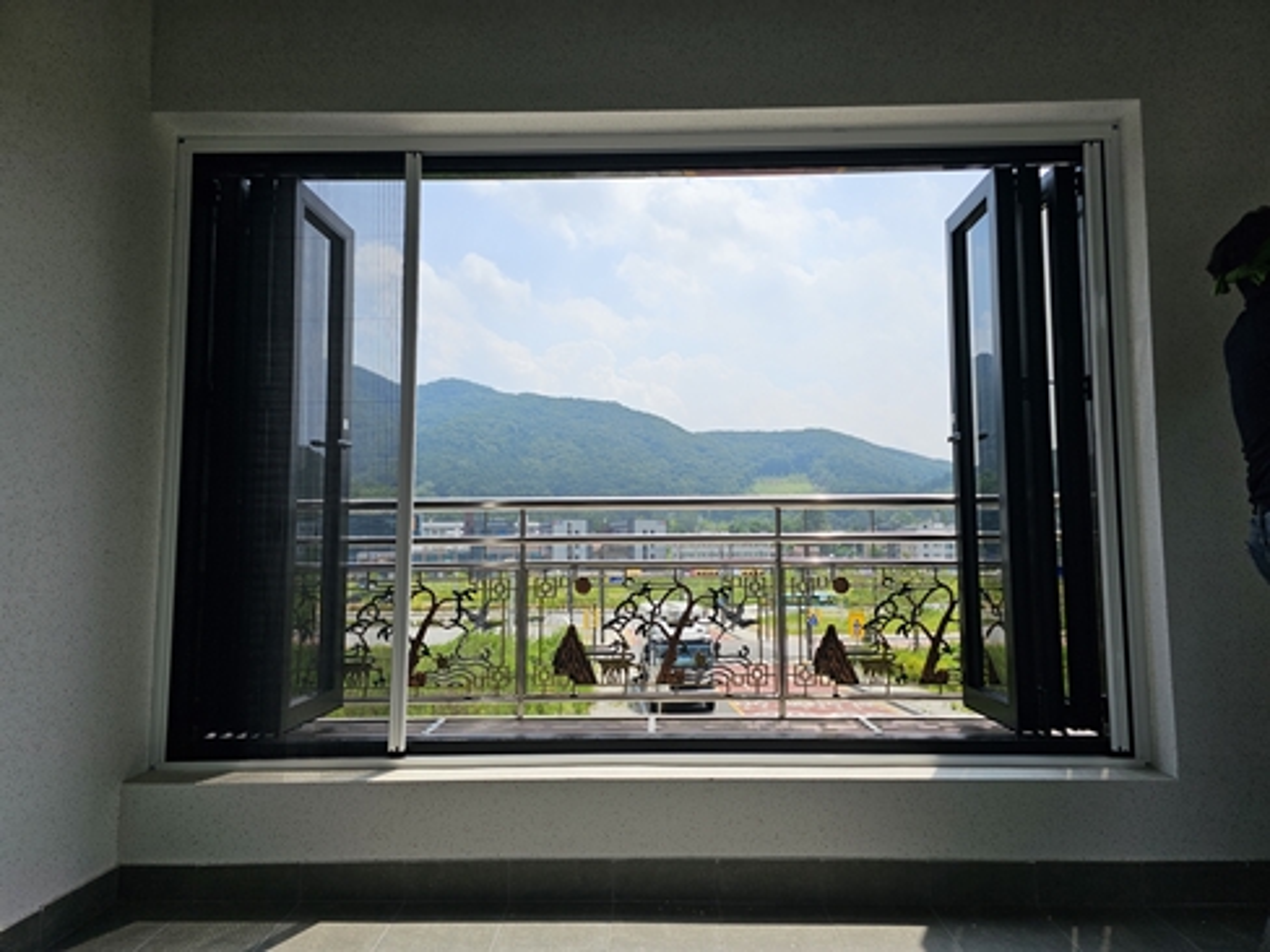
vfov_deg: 58.9
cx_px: 635
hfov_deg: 73.9
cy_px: 476
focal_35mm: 23
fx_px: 844
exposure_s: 1/917
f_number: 1.7
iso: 10
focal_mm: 6.3
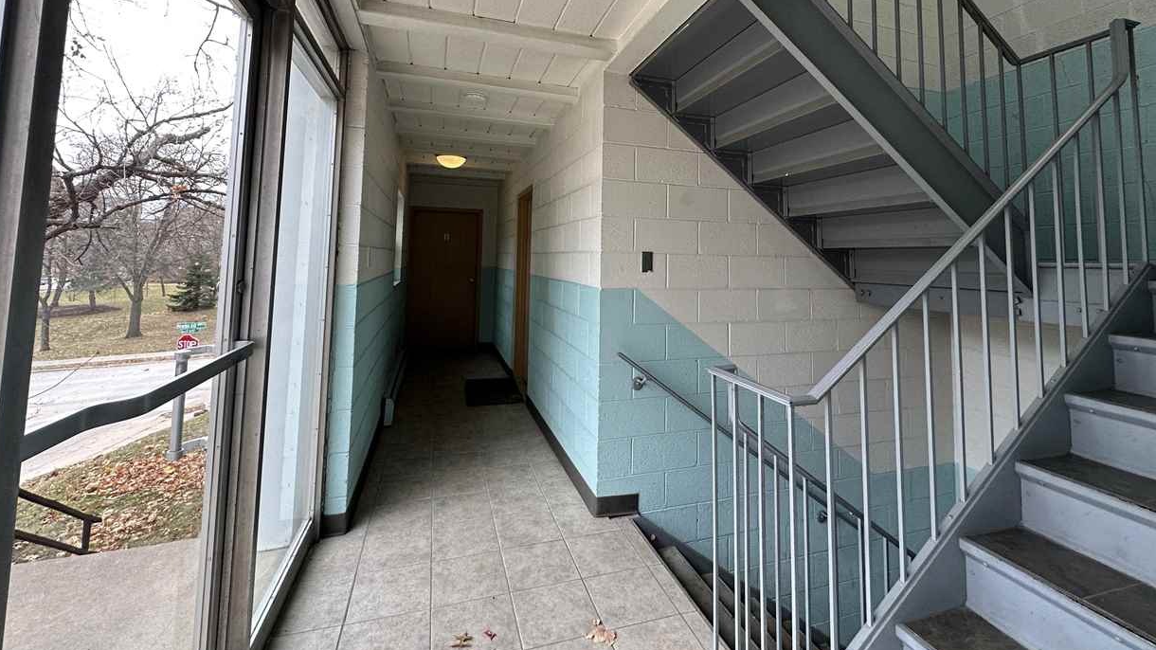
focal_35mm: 16
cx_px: 596
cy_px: 224
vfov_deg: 65.5
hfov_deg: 99.3
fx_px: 490
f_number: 2.2
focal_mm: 2.22
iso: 125
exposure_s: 1/120
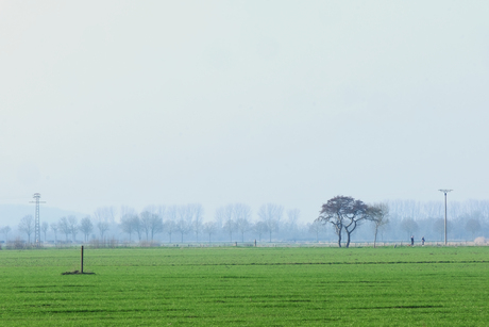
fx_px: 2758
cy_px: 164
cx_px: 244
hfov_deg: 10.1
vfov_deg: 6.8
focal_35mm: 203
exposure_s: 1/60
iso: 1000
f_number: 22
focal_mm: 135
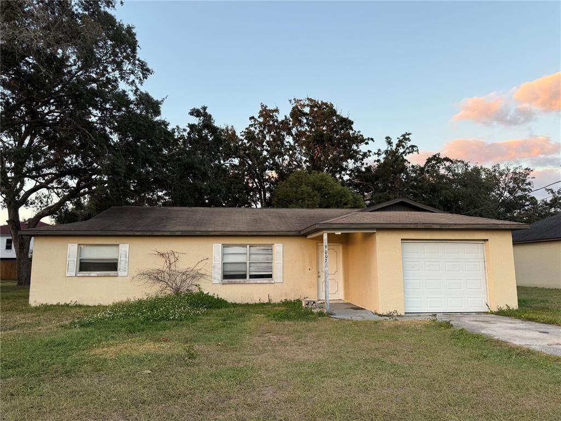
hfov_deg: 71.6
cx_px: 280
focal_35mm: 24
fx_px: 389
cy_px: 210
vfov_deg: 56.8
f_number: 1.78
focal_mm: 6.76
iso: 64
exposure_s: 1/196
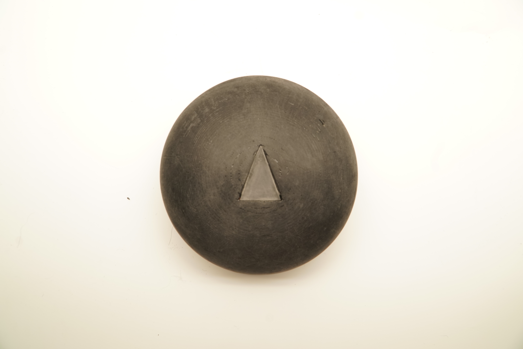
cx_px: 262
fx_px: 392
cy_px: 174
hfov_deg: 67.4
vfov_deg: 47.9
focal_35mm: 27
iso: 400
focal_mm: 18
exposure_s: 1/50
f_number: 9
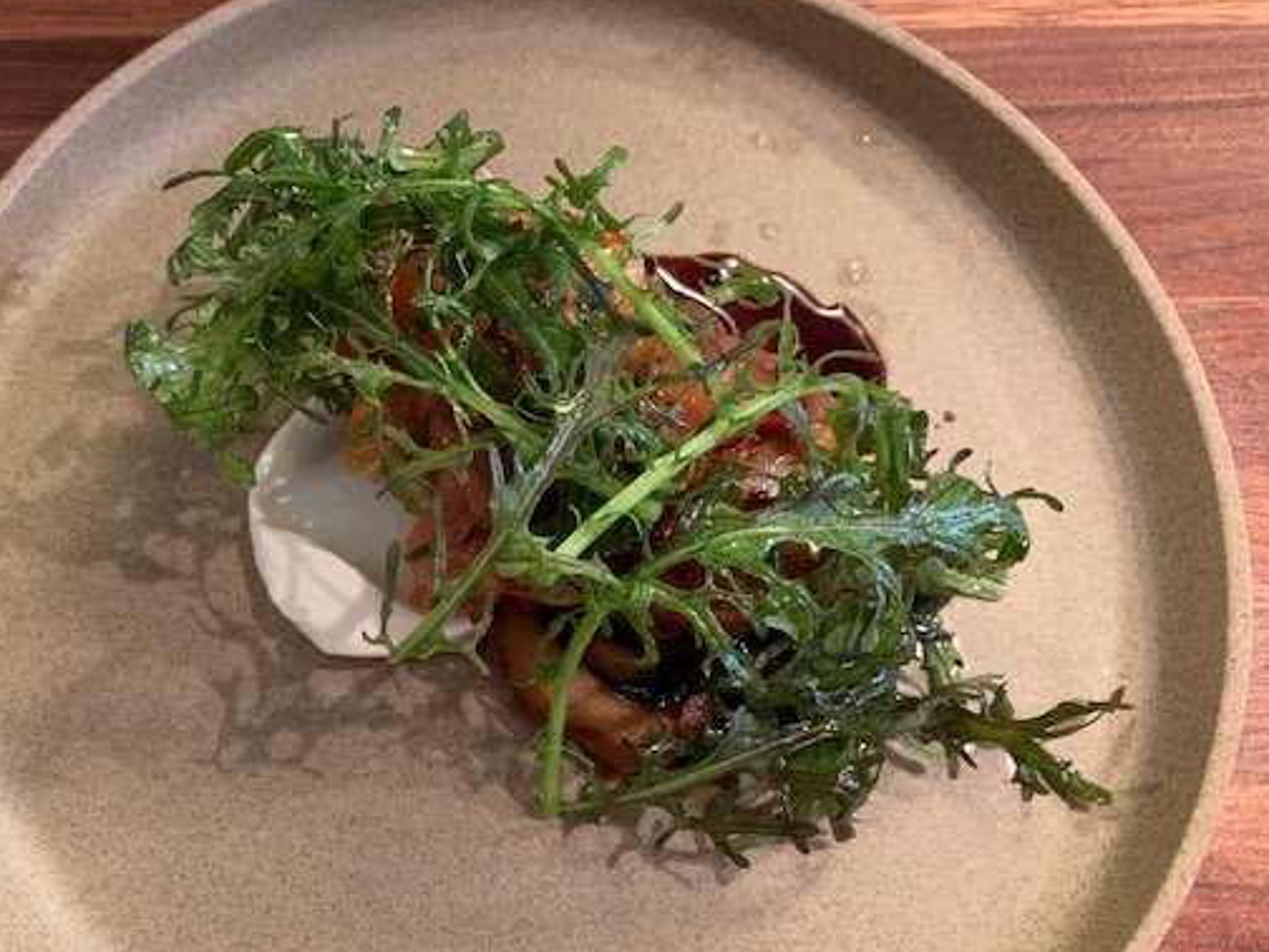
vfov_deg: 42.7
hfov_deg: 54.7
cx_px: 473
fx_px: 1210
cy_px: 572
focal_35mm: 33
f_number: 1.8
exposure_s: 1/30
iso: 400
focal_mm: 4.25
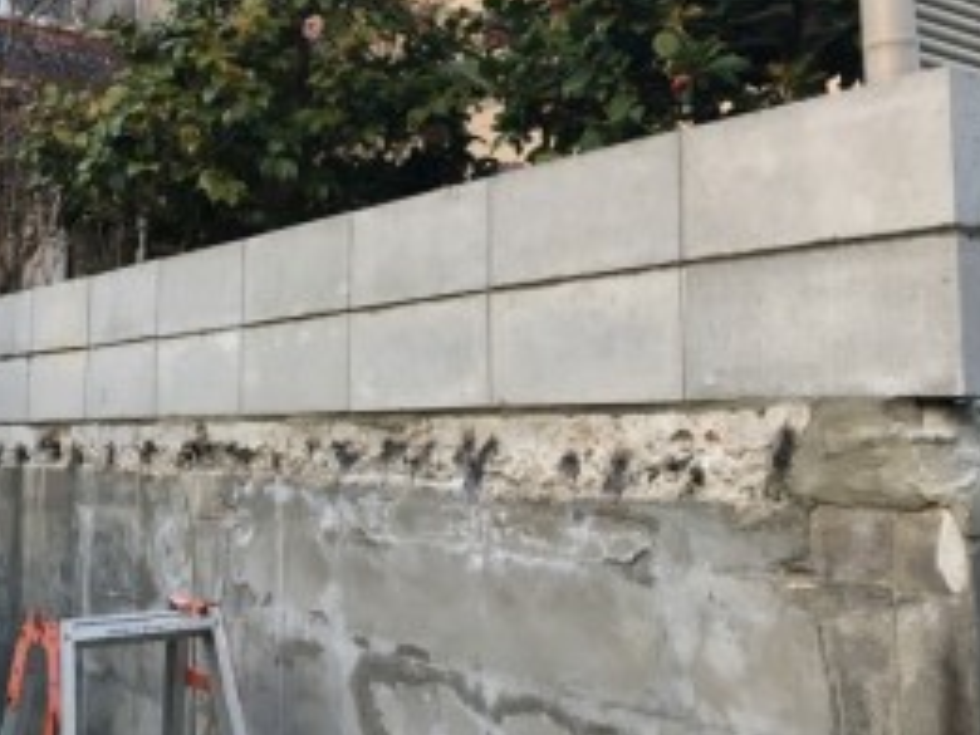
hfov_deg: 38.9
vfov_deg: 30.1
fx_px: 1359
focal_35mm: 48
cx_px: 275
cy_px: 266
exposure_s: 1/30
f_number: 2.2
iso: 25
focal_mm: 4.15
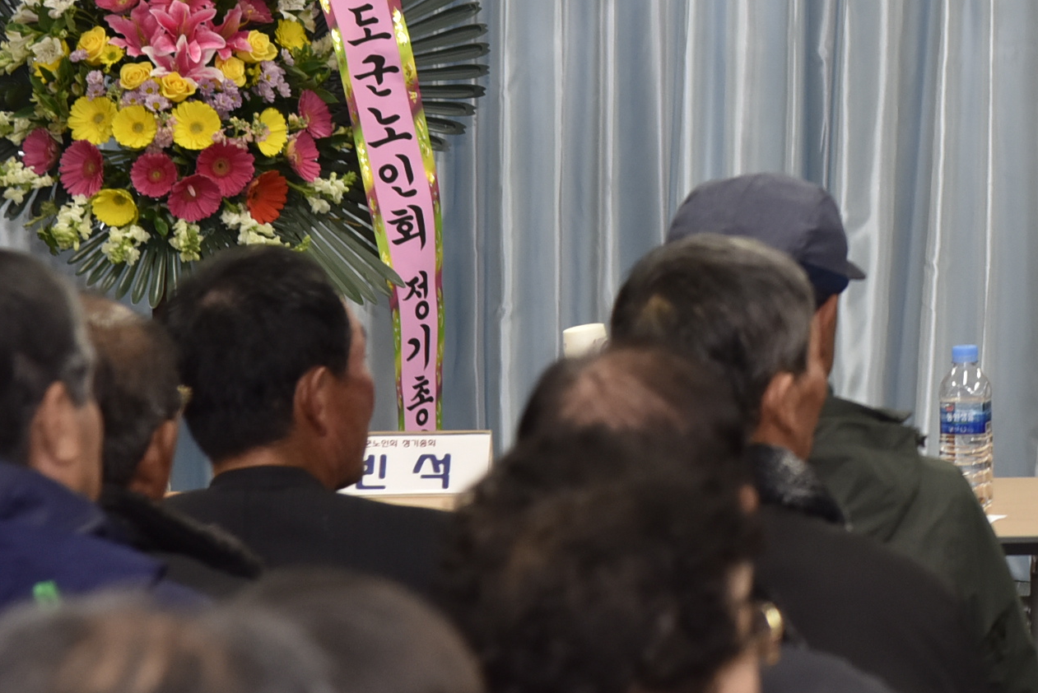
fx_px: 7154
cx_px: 1388
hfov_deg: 8.2
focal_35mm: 248
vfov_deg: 5.5
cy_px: -174
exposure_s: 1/125
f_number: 5
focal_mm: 85
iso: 800
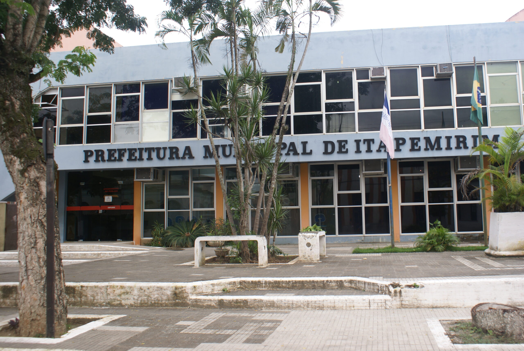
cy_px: 176
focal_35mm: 33
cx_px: 262
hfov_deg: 57.2
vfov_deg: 40.1
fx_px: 481
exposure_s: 1/50
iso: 100
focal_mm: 22
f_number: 5
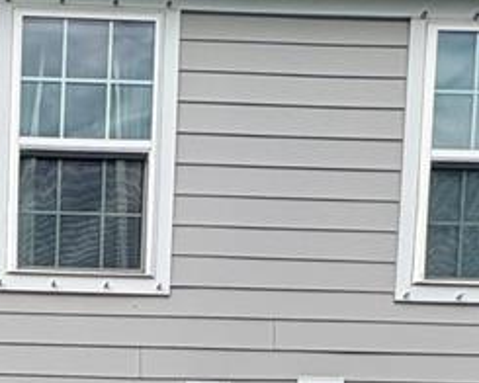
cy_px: 717
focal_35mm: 57
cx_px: -125
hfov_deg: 28.0
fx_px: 808
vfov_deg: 19.1
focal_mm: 2.22
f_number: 2.2
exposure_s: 1/858
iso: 40
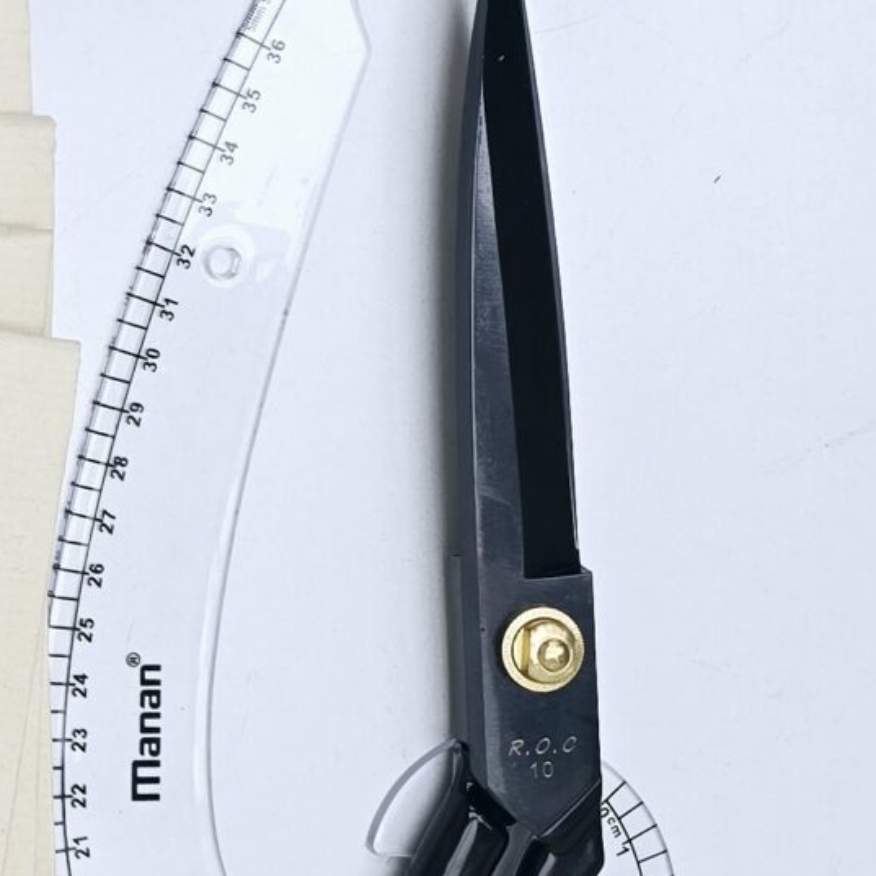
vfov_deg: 17.5
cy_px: -2
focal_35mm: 97
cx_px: -685
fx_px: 2777
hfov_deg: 15.5
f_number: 1.7
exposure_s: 1/100
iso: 16
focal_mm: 6.3
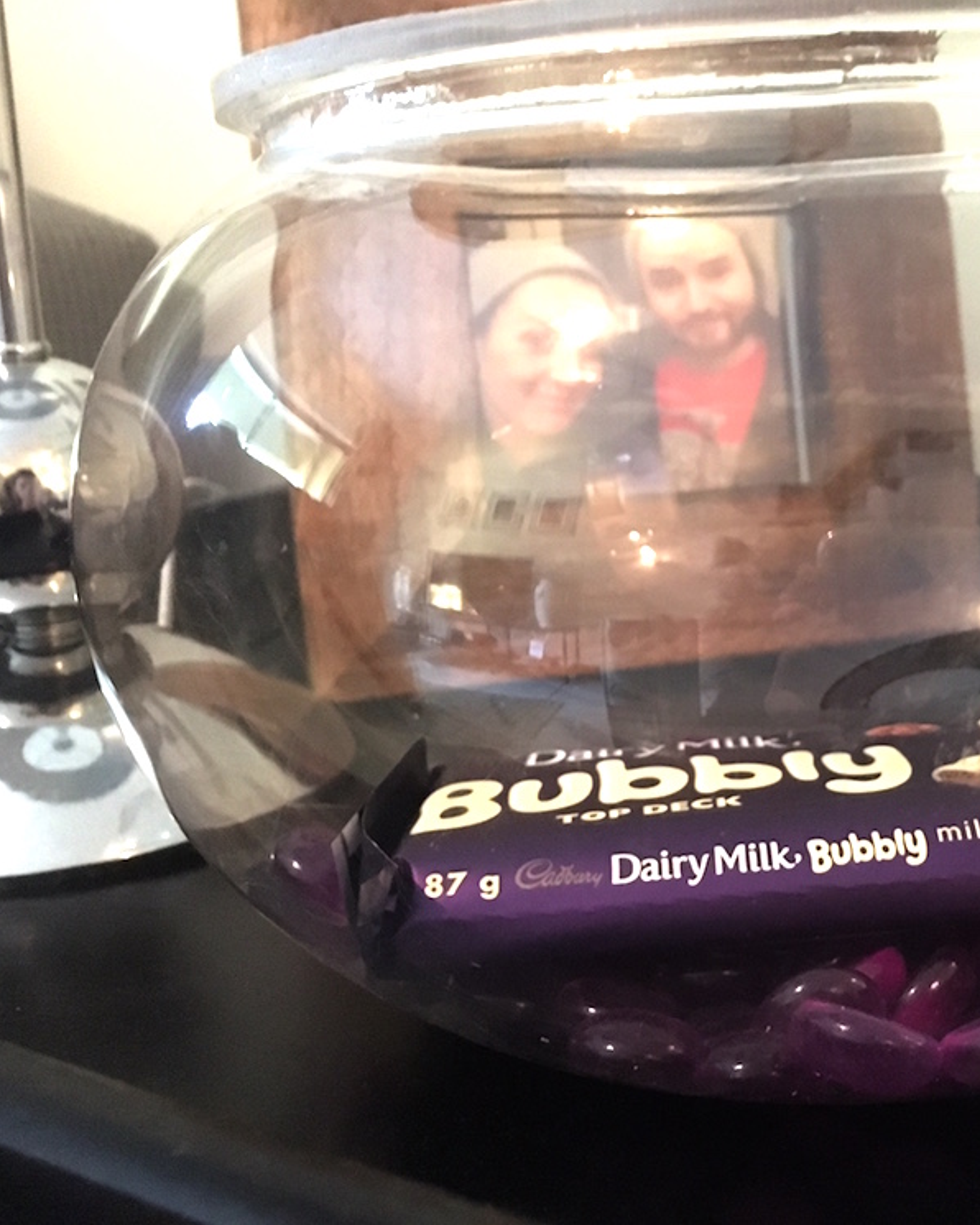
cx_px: 807
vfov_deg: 47.9
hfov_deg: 37.5
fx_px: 1378
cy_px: 610
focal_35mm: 38
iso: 1000
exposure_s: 1/17
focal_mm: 4.15
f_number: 2.2
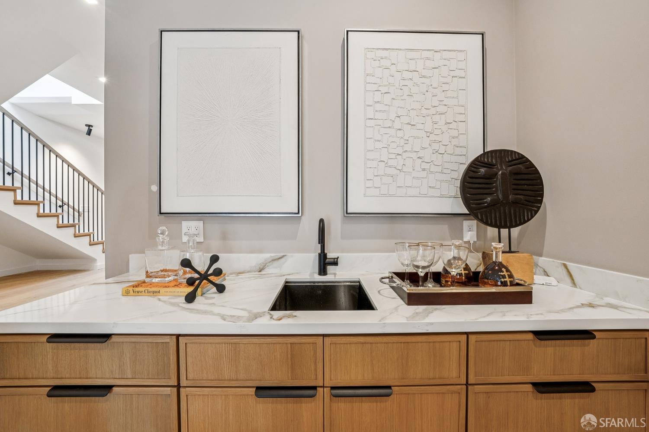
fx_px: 234
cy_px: 216
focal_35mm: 13
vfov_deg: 85.4
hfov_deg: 108.3
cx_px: 324
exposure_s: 1/15
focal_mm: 13
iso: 640
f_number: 8
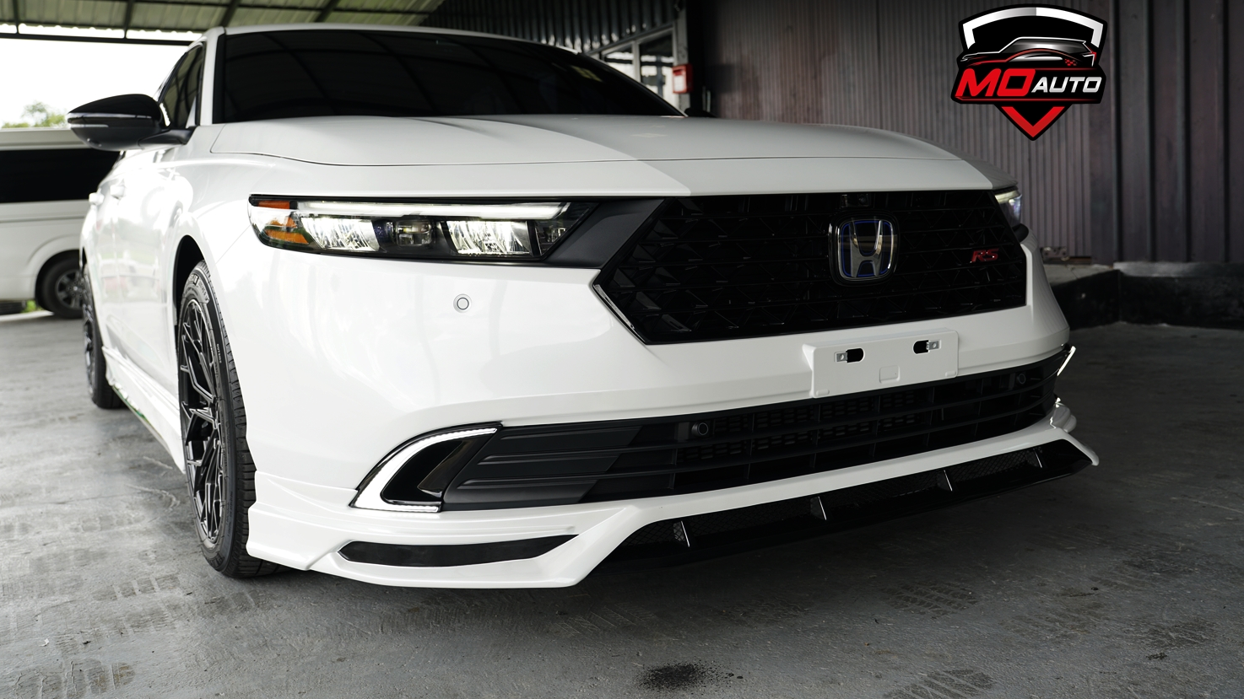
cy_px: 294
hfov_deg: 61.0
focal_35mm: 32
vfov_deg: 36.6
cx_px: 622
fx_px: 1056
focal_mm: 30
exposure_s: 1/100
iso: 100
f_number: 4.5
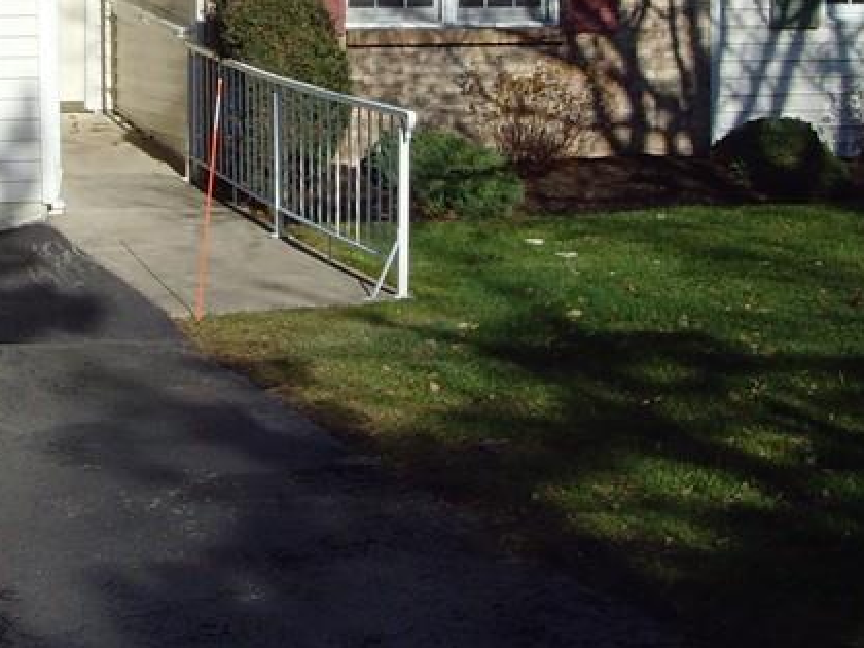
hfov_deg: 20.5
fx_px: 2371
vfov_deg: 15.4
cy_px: 58
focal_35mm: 95
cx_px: 216
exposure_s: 1/500
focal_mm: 6.6
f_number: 6.3
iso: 80
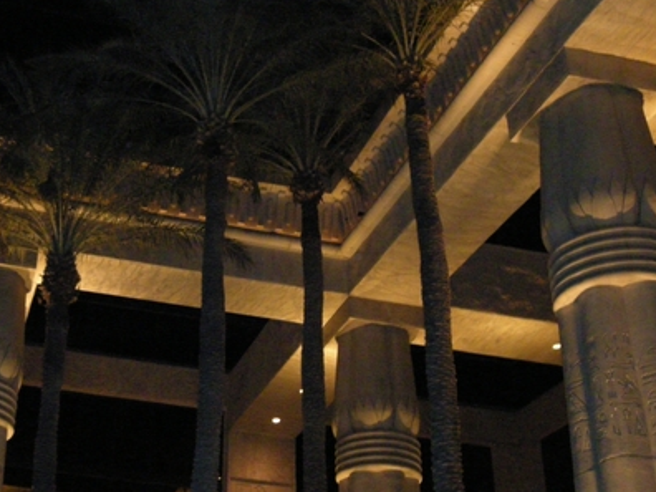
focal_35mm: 56
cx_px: 162
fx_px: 1061
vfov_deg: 26.1
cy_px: 295
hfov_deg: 33.6
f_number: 2.8
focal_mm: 7.9
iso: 1000
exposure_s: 1/60
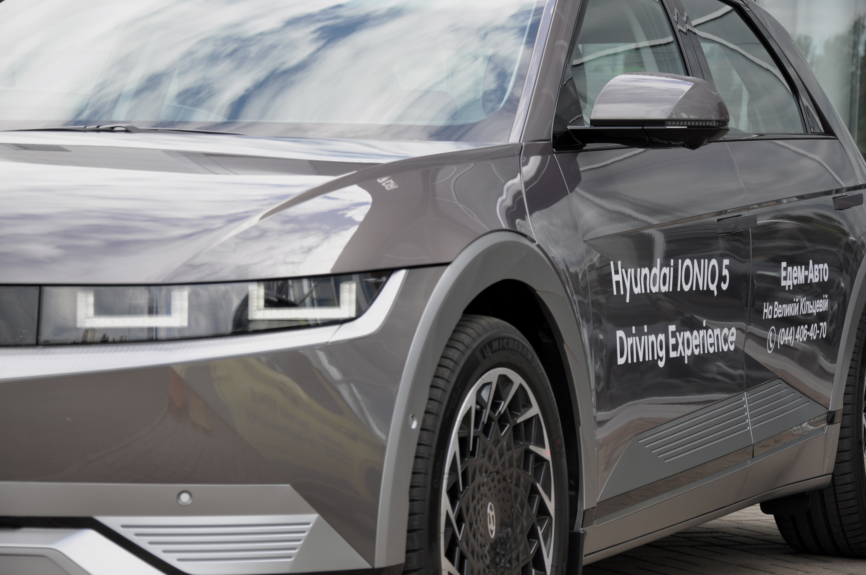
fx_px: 2883
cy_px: 288
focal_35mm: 120
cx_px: 433
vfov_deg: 11.4
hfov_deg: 17.1
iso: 200
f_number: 6.3
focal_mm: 80
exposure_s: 1/160
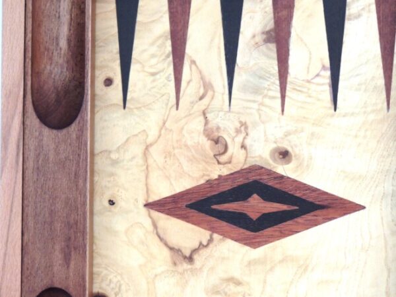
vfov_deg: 14.8
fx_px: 1144
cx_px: 198
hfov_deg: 19.6
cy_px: 148
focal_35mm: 100
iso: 400
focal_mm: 17.8
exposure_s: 1/15
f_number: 4.1
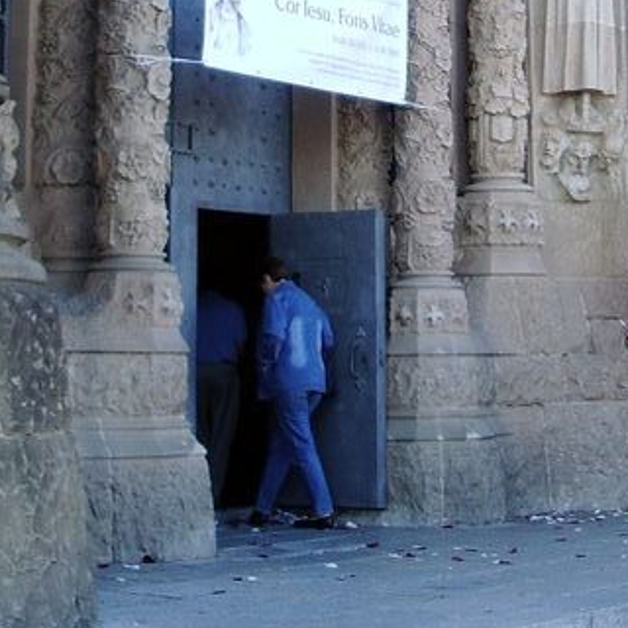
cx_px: 371
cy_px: -183
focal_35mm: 99
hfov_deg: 17.6
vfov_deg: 16.6
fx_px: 2032
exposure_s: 1/100
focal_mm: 5.8
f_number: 2.6
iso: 50
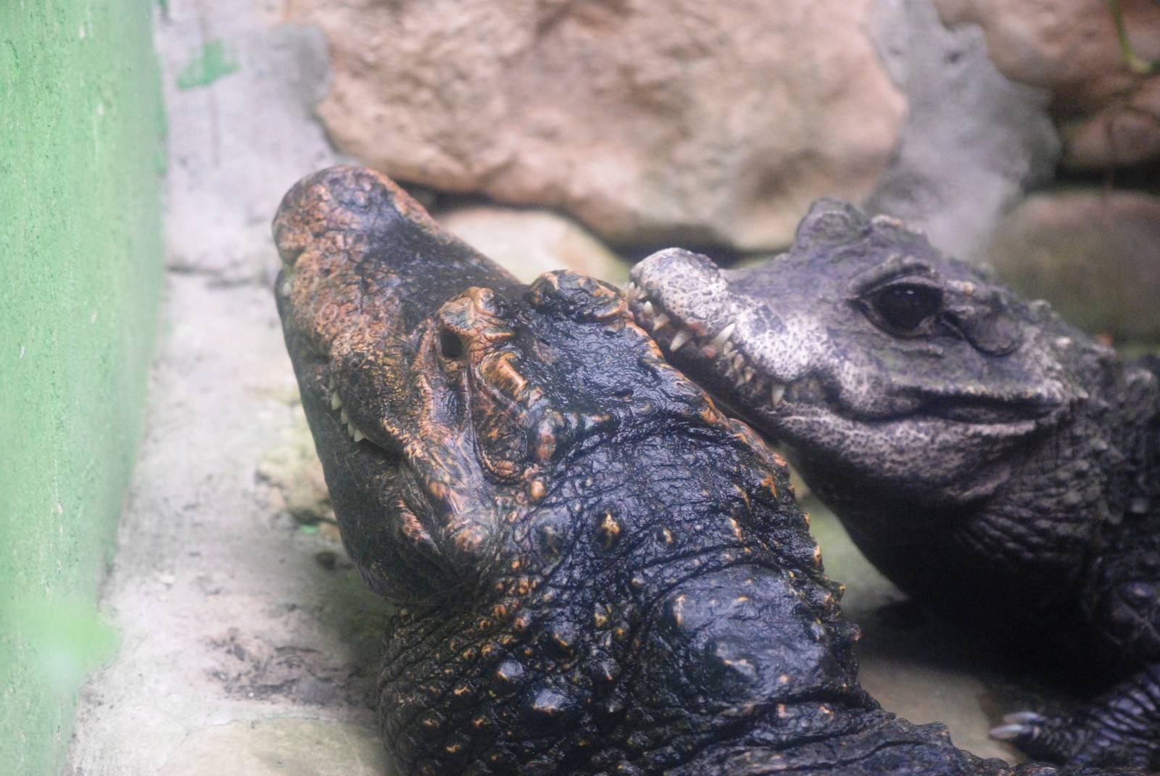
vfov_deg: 8.3
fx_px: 5323
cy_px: 388
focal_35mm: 165
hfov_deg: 12.4
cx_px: 580
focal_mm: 110
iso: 1600
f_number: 4.2
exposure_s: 1/160
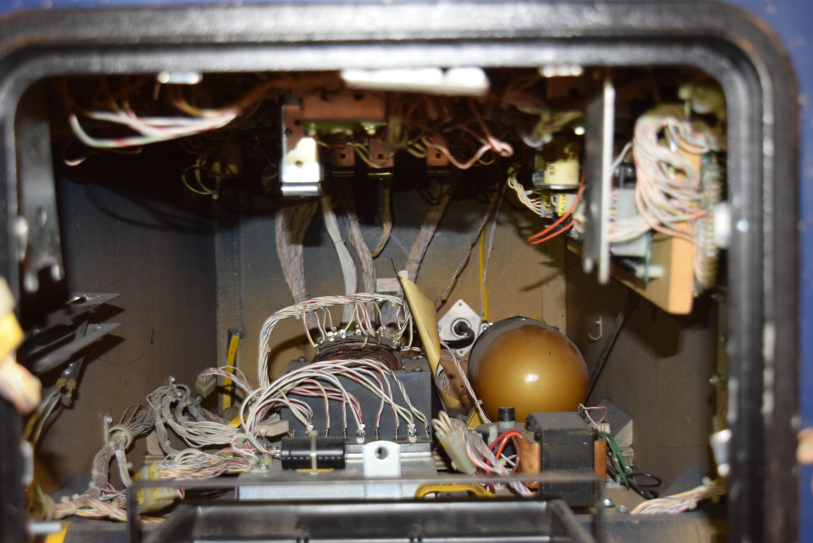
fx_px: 1085
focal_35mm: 48
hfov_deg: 41.1
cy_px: 272
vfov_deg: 28.1
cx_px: 406
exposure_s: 1/30
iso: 2200
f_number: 4.5
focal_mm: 32
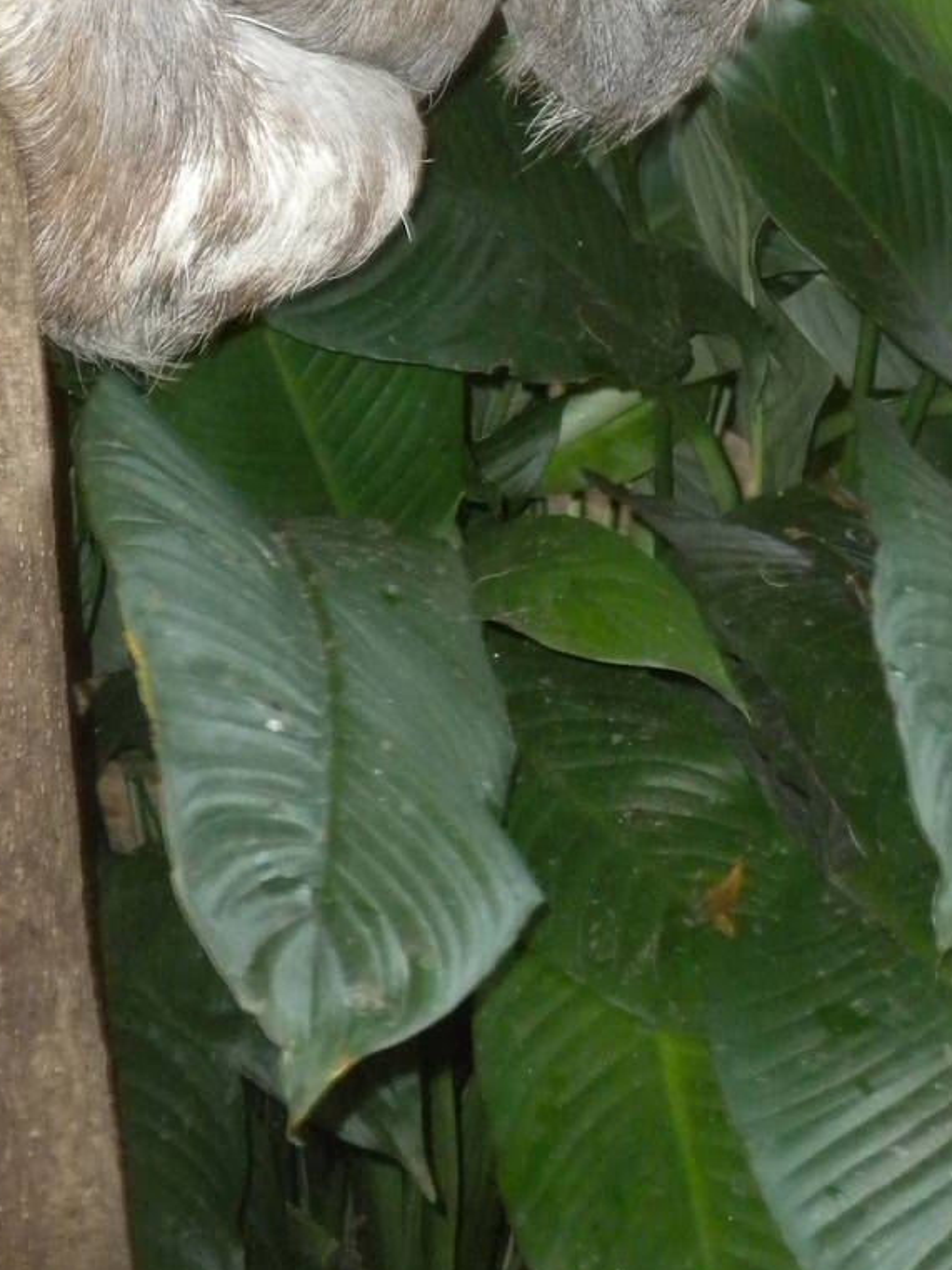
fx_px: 4623
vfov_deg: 15.3
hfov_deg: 11.8
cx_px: 522
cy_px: -42
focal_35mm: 126
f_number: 4.7
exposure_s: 1/30
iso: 400
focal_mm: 10.7
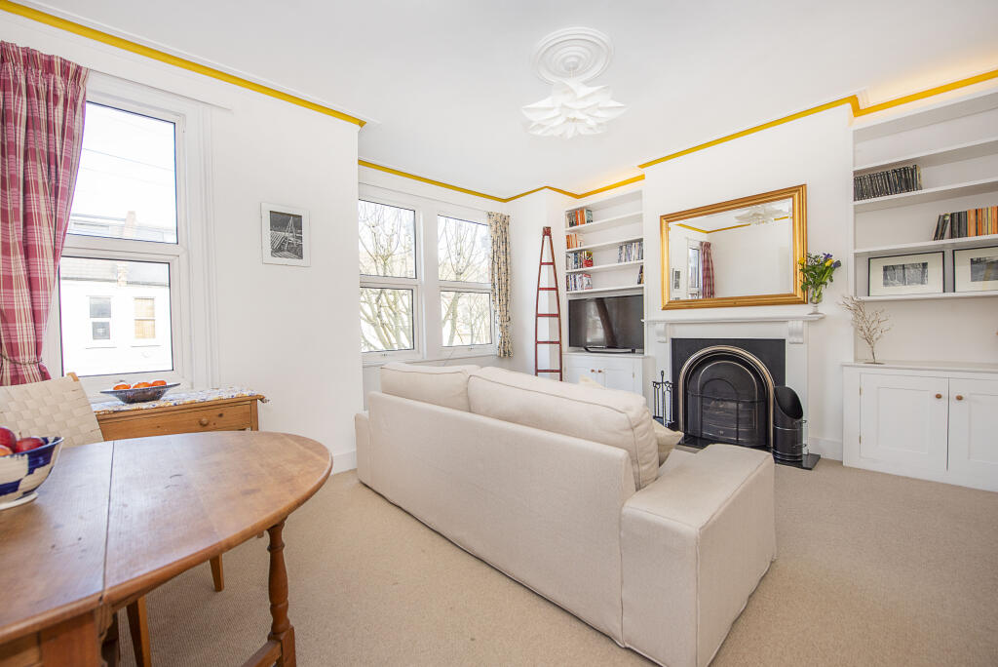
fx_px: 388
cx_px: 499
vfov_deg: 81.3
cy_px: 334
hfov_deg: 104.2
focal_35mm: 14
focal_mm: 14
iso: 500
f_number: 5.6
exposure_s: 1/125
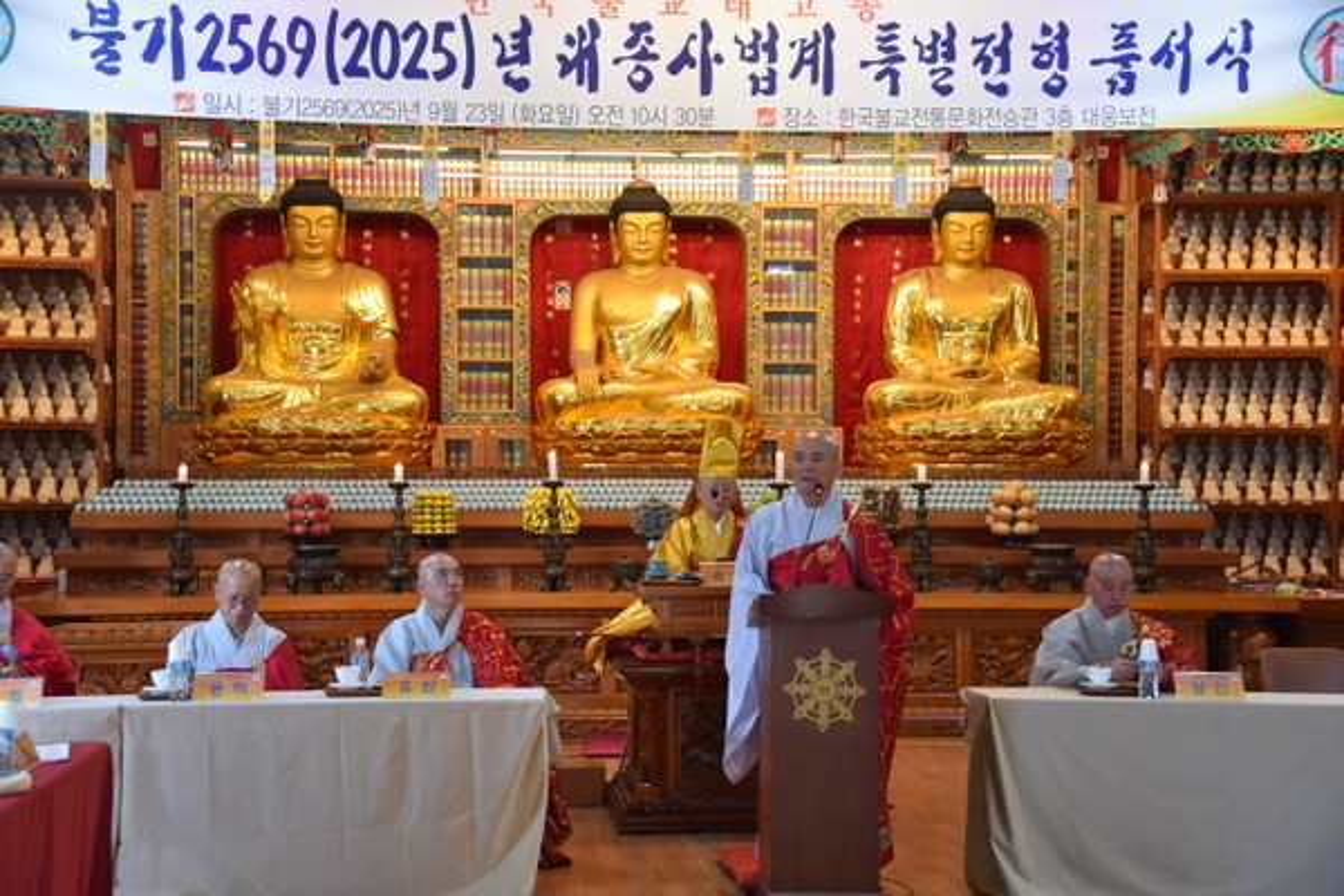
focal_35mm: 62
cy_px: 448
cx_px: 672
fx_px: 2314
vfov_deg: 21.9
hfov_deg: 32.4
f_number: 4.8
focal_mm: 62
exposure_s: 1/60
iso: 1400
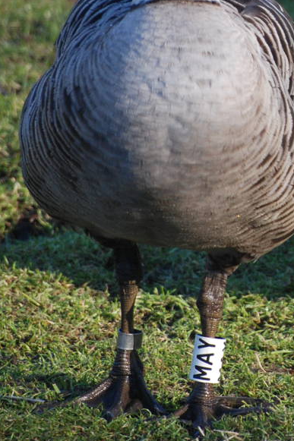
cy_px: 99
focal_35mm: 1117
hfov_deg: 1.2
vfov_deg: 1.8
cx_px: 454
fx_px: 13690
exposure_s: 1/400
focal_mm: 270
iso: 400
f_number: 5.6
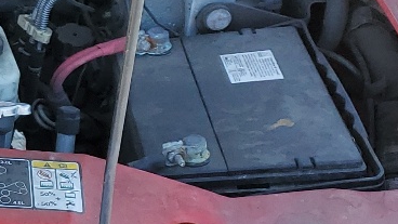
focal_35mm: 123
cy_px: 108
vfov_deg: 9.9
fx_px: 1298
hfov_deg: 14.9
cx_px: -340
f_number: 1.5
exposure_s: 1/370
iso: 50
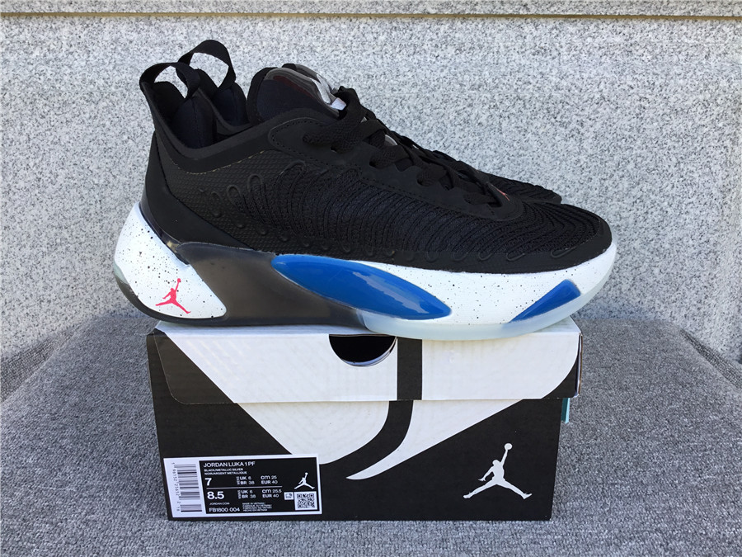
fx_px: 664
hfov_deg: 58.4
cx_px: 371
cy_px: 278
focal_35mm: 31
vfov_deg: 45.4
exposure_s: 1/100
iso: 25
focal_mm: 3.3
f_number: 2.4
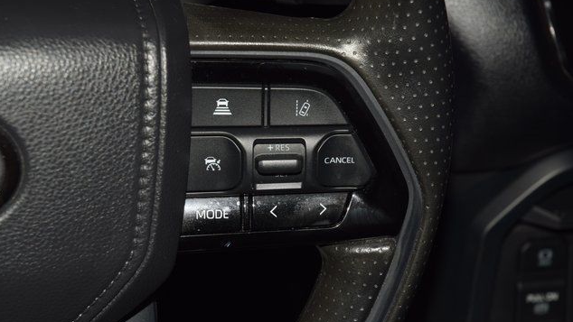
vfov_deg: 10.9
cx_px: 286
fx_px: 1687
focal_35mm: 111
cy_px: 151
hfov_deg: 19.3
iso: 100
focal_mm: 70
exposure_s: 1/125
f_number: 8
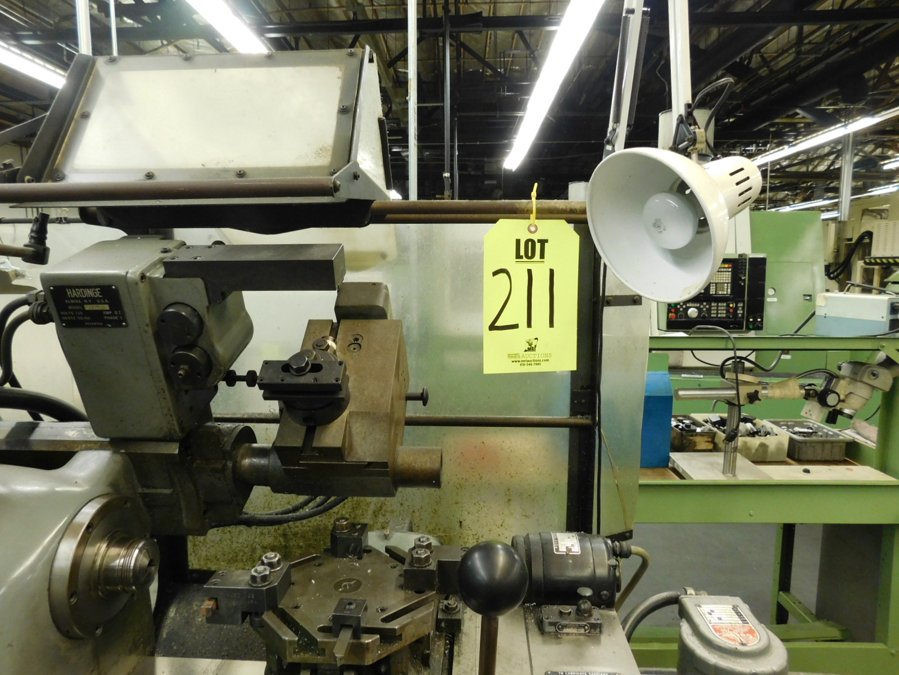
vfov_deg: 58.9
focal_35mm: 23
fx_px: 597
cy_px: 338
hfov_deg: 73.9
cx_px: 450
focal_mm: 4
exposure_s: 1/30
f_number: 3
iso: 320
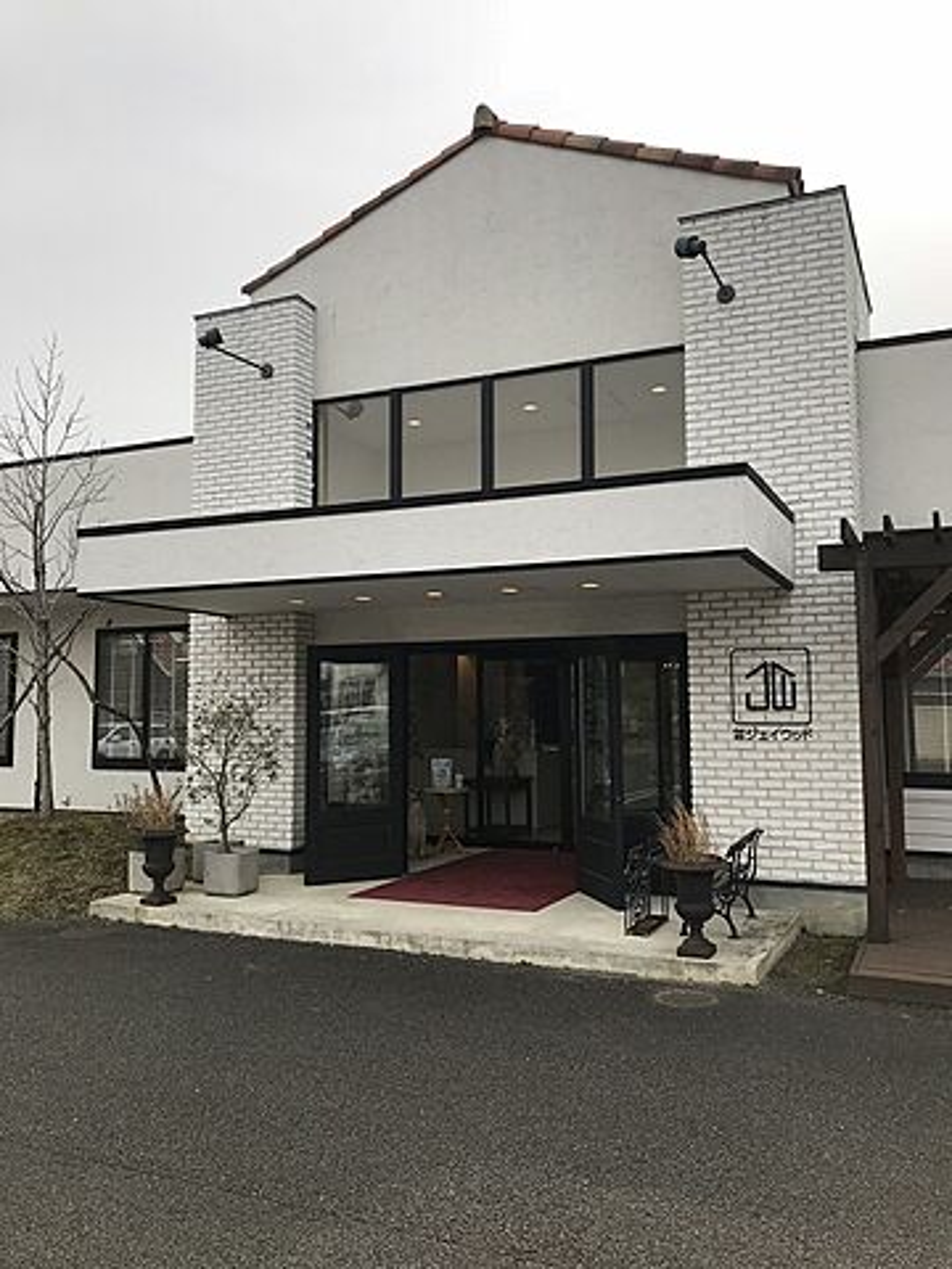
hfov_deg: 49.7
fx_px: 1027
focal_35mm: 28
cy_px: 634
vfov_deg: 63.4
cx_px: 476
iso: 20
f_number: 1.8
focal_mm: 3.99
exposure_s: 1/1953
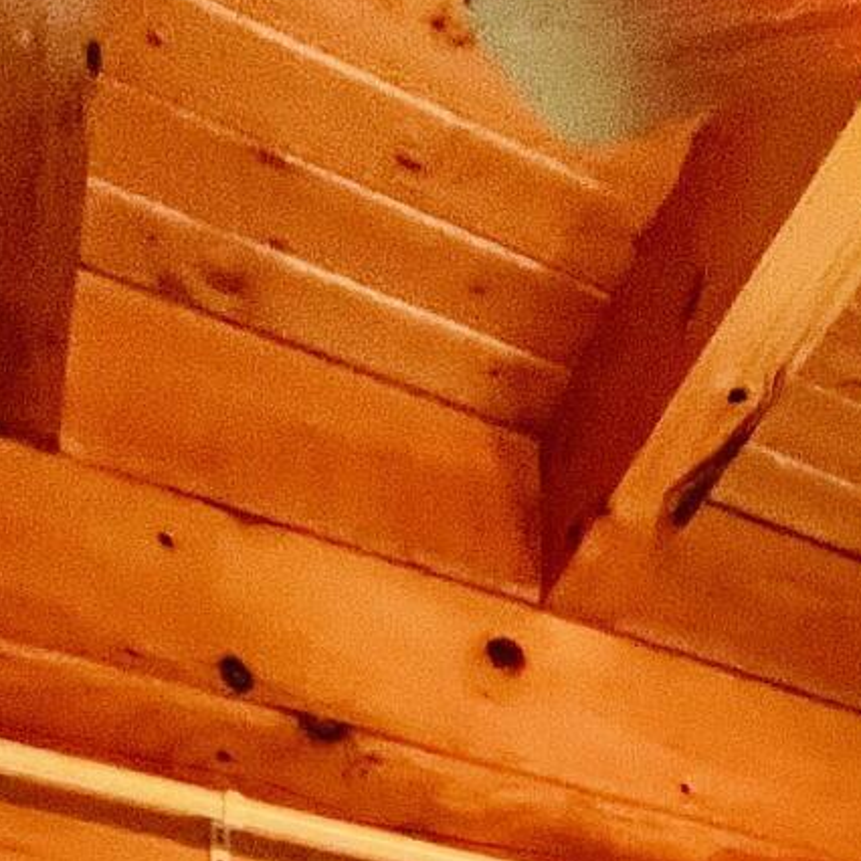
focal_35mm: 54
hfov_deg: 29.3
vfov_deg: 17.8
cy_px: 1827
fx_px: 1520
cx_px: 885
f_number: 1.8
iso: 200
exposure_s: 1/60
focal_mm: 1.57
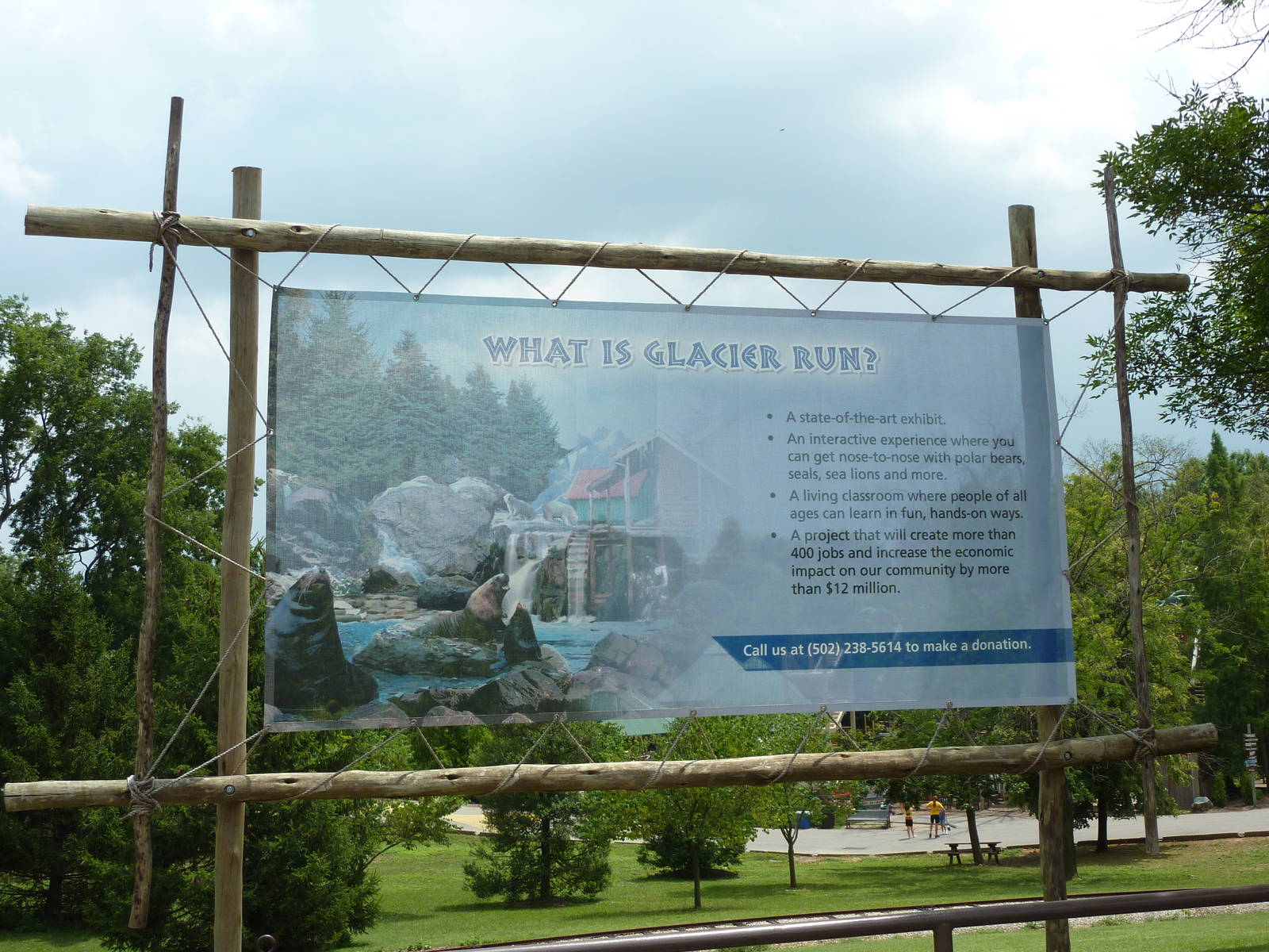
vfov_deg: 34.3
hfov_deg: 44.8
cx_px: 634
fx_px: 1540
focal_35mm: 42
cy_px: 476
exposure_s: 1/500
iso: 80
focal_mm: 6.9
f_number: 4
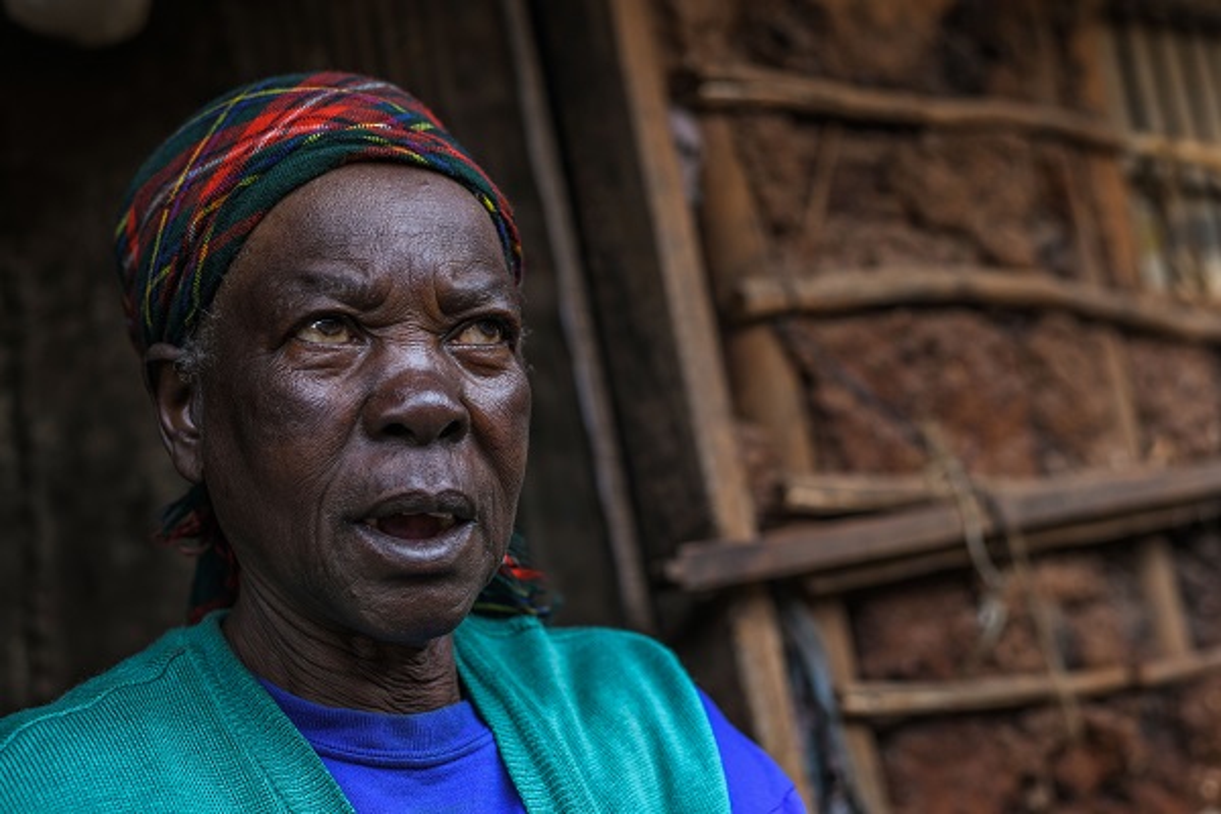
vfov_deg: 27.0
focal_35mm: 50
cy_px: 407
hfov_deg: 39.6
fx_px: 1696
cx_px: 610
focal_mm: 50
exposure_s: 1/250
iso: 200
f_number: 3.5
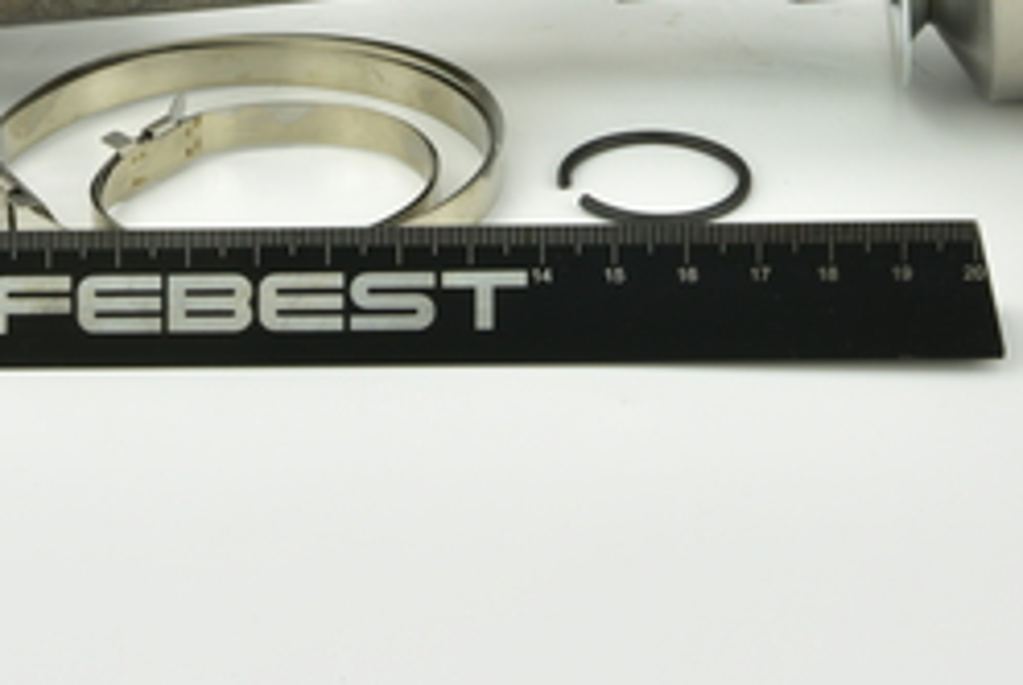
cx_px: 260
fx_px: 4950
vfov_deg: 7.9
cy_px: -62
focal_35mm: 174
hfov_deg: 11.8
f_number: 32
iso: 64
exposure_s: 1/2.5
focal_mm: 60
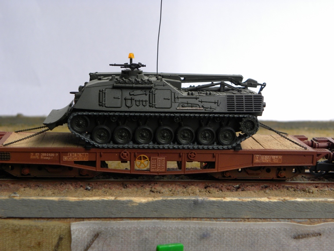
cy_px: 126
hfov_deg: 29.4
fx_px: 637
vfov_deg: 22.3
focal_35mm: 66
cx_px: 167
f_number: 3.5
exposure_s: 1/68.8
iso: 107
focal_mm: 11.8
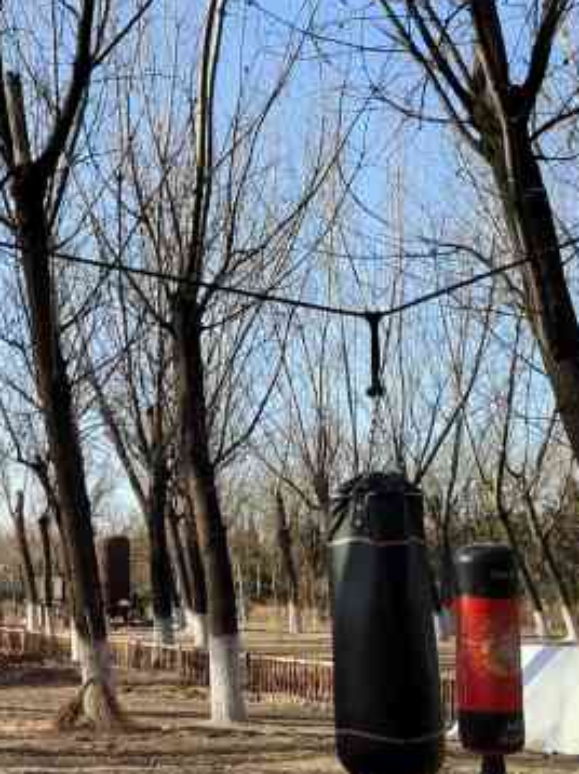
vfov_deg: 32.1
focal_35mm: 60
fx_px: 1340
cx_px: -84
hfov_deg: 22.7
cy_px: 483
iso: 434
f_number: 1.9
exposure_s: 1/1429
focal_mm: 5.52
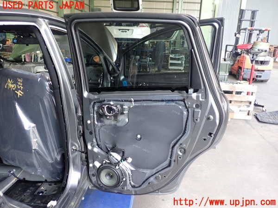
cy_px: 104
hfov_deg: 60.0
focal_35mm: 30
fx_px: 241
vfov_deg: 46.8
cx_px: 139
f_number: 2.3
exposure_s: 1/40
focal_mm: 5.4
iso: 250
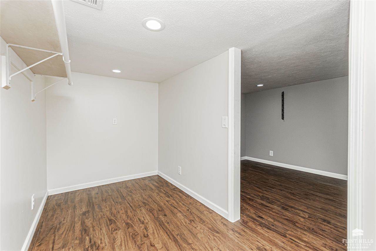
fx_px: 157
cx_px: 188
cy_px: 126
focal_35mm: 15
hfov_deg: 100.4
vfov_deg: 77.3
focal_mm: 10
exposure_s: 1/60
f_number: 10
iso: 500
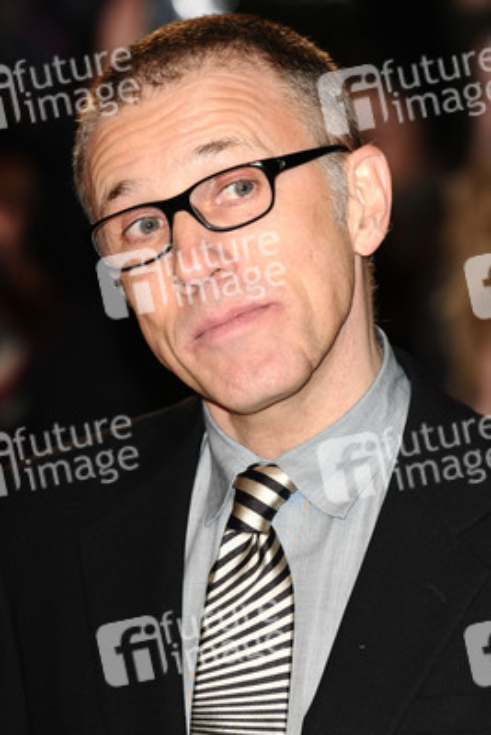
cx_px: 246
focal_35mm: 232
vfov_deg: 8.9
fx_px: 4752
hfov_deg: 5.9
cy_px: 368
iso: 320
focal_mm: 155
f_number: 4
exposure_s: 1/200
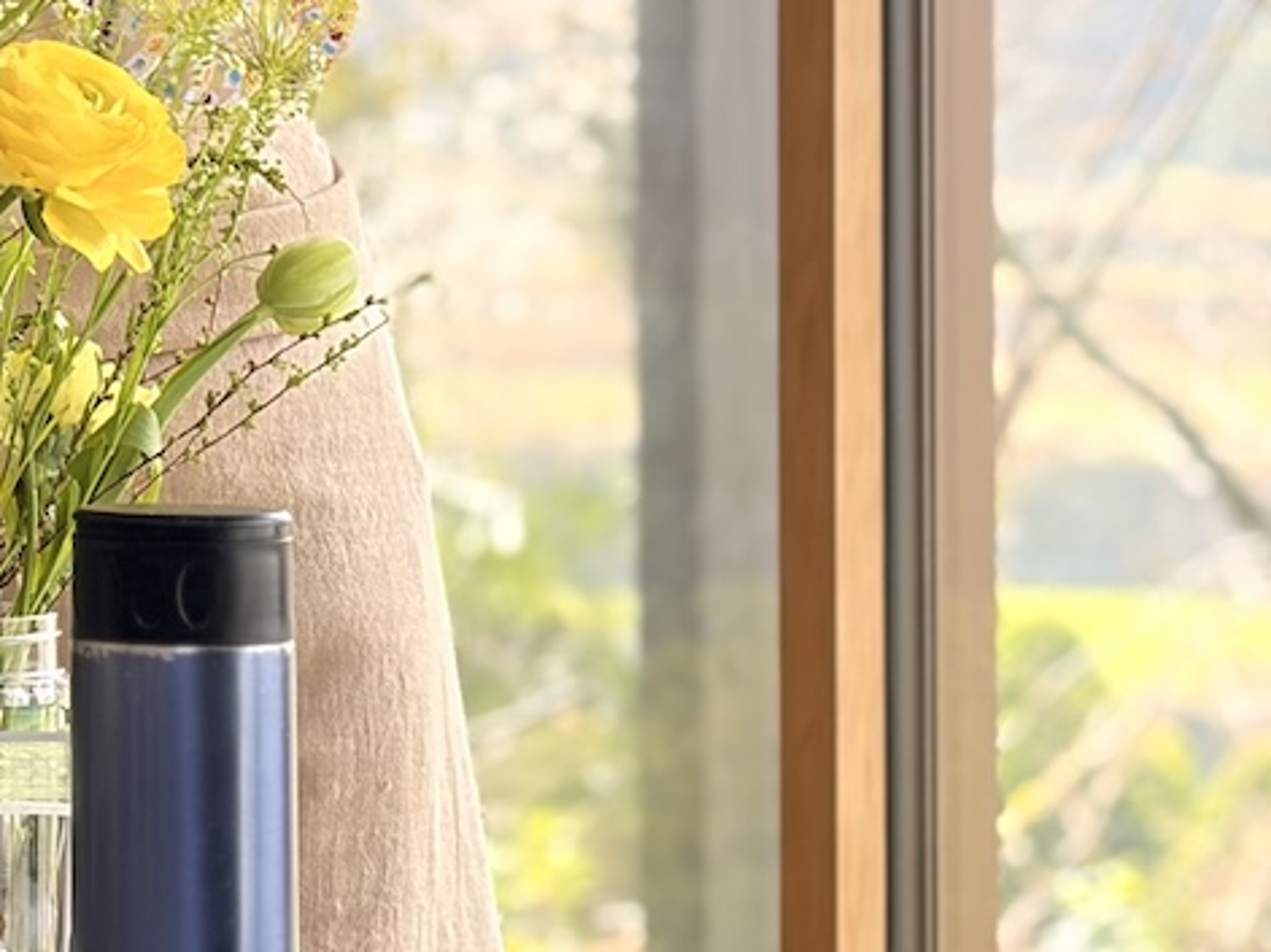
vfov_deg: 9.2
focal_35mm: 158
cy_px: -406
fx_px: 5800
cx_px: -302
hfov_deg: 12.2
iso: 64
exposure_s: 1/211
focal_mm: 5.96
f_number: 1.6
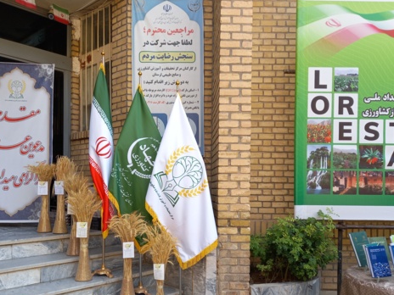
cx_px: 186
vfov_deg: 42.6
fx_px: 376
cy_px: 188
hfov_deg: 55.3
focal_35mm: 33
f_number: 2
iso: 25
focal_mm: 4.6
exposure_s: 1/111
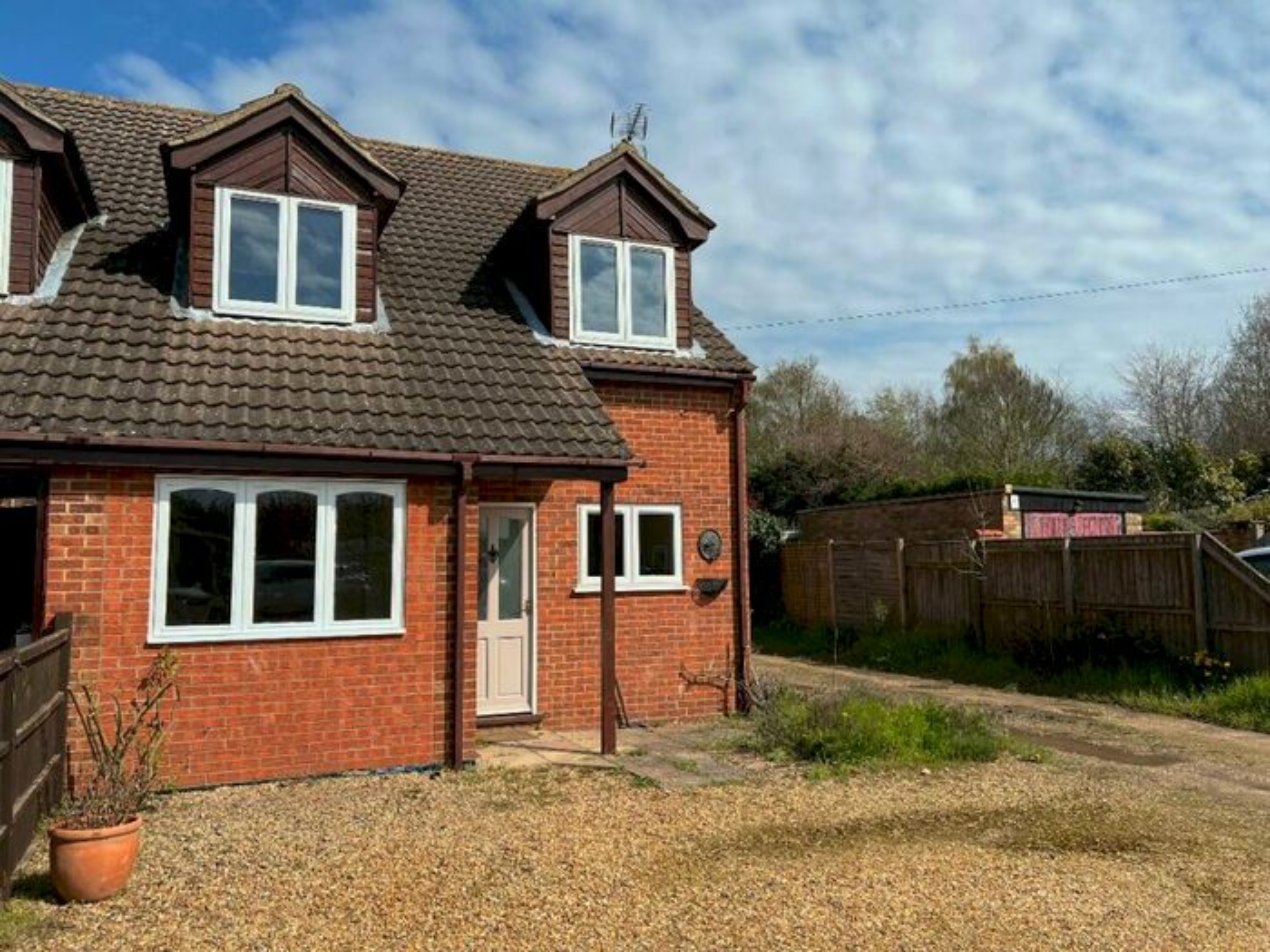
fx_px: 954
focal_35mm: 26
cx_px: 635
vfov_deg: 53.1
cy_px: 476
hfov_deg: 67.3
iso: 50
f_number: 1.5
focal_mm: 5.7
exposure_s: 1/5882
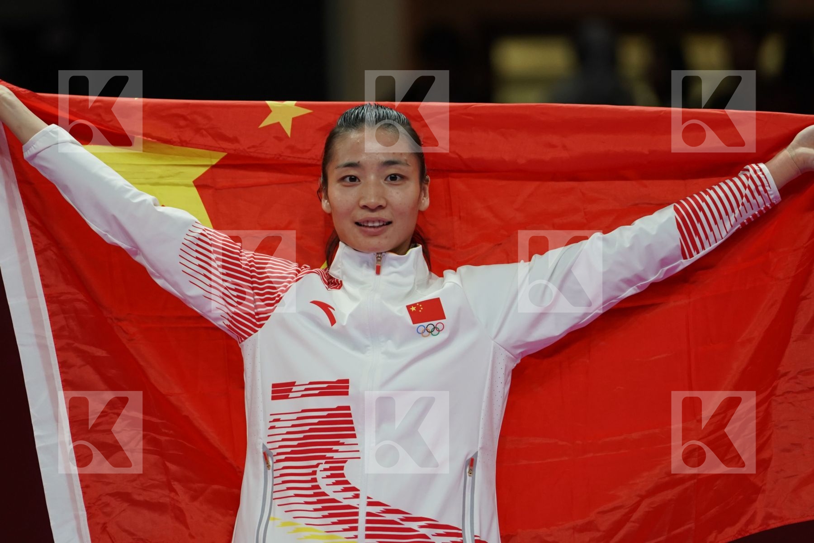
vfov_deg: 3.6
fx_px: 8750
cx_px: 407
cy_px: 272
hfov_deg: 5.3
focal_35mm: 387
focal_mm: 258
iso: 1250
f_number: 4
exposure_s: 1/500
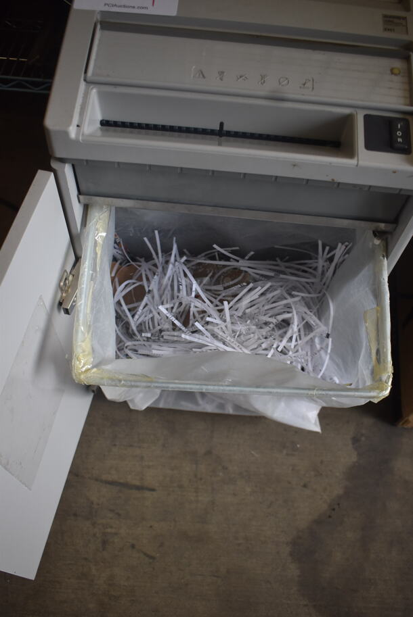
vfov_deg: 57.2
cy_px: 308
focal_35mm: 33
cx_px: 206
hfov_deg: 40.0
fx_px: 567
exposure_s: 1/250
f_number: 3.8
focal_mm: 22
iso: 560
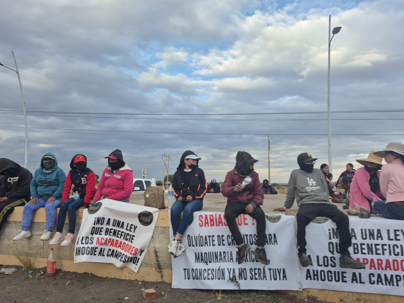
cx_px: 202
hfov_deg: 71.6
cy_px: 158
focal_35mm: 24
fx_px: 280
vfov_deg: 56.8
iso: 25
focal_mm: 5.4
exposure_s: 1/432
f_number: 1.8
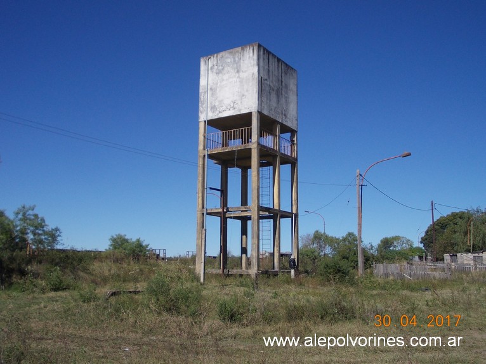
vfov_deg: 37.7
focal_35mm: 38
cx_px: 243
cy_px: 182
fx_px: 533
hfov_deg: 49.0
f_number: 6.2
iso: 80
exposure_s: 1/500
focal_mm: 5.3
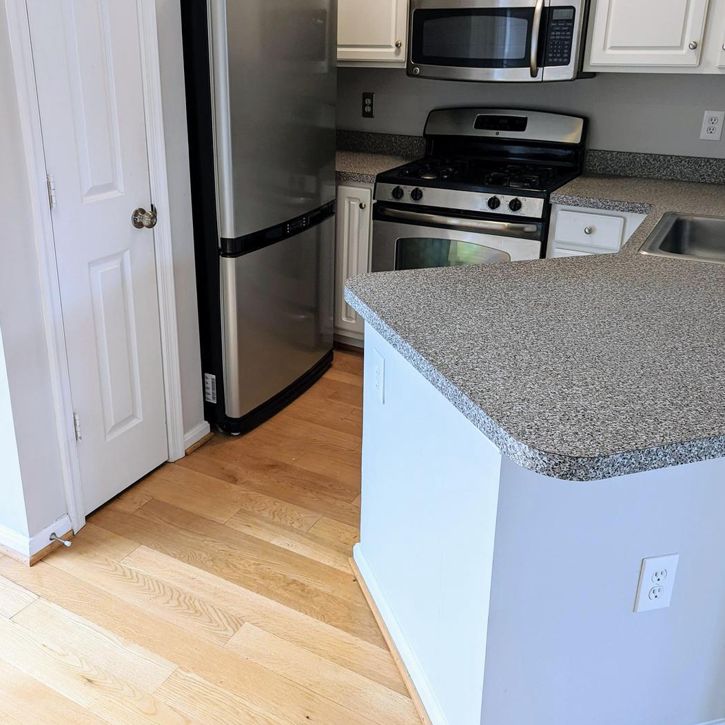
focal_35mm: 31
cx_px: 338
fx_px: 735
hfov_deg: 52.5
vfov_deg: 52.2
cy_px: 290
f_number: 1.85
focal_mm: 6.81
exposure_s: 1/120
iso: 115
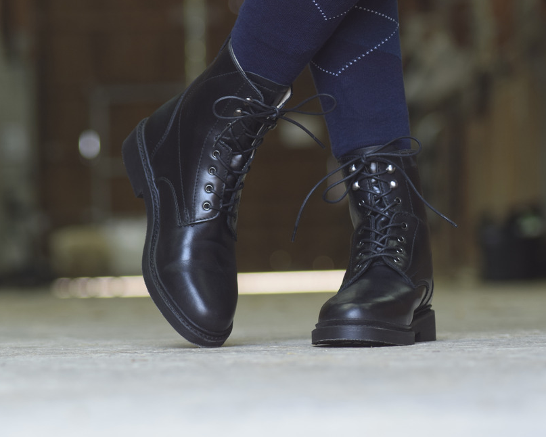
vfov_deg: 8.2
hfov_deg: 10.3
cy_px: 227
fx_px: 3032
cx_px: 218
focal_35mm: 188
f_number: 5.6
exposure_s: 1/100
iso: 320
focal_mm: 105
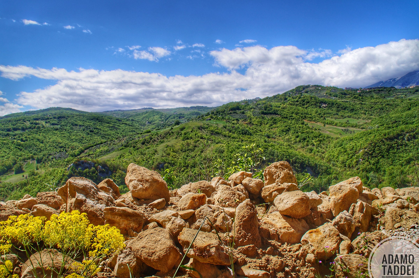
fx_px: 314
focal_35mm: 27
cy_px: 139
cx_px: 210
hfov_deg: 67.4
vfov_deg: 47.8
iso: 100
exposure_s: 1/200
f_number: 13
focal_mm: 18
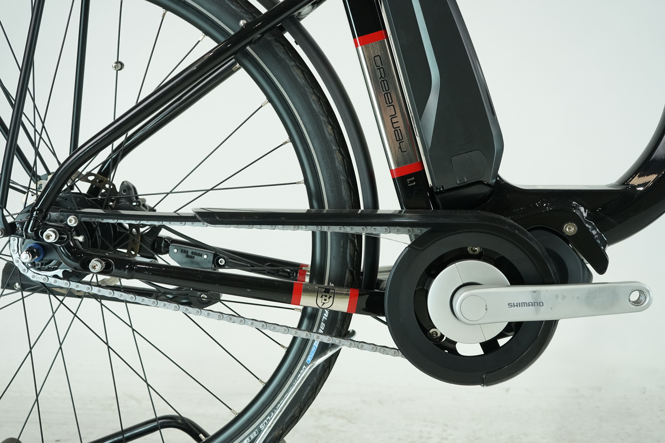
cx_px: 332
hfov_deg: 47.4
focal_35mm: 41
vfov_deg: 32.6
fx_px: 757
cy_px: 222
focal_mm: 41
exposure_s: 1/200
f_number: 5.6
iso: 1600
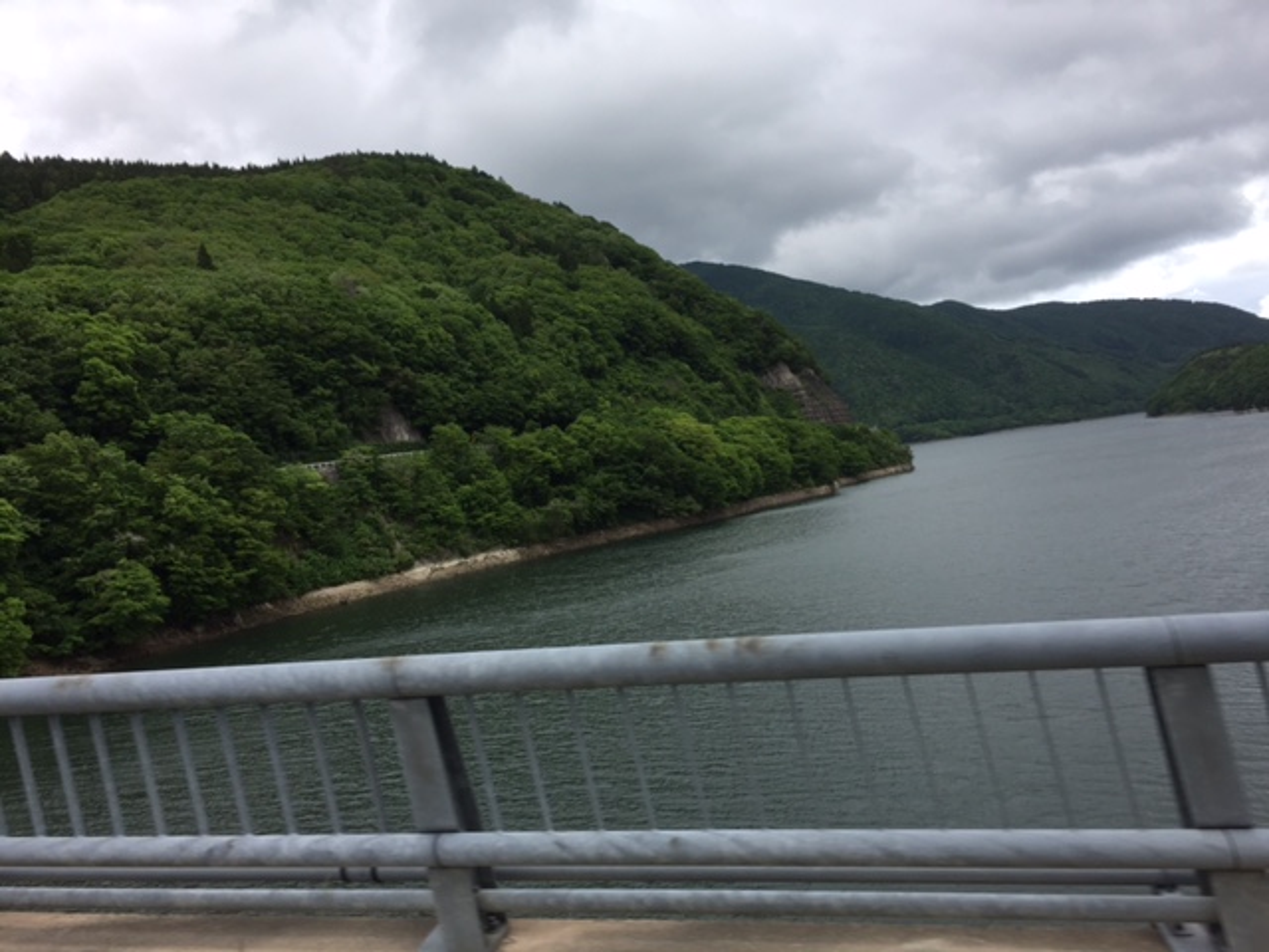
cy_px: 476
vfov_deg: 48.2
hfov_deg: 61.7
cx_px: 634
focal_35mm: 29
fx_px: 1063
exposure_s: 1/581
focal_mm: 4.15
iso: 32
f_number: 2.2
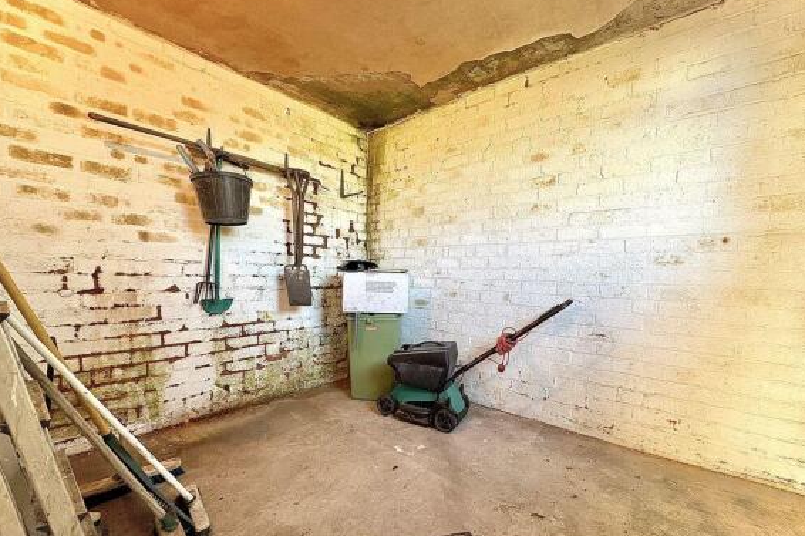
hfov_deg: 100.4
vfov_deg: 77.2
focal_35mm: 15
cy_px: 289
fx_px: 335
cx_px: 409
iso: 200
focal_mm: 2.22
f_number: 2.2
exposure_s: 1/100
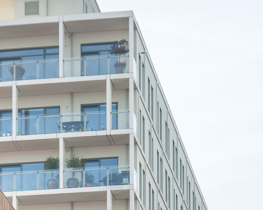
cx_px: 52
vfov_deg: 6.6
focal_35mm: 234
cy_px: 230
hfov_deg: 8.2
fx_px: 1821
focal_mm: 66
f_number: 6.3
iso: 200
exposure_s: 1/160
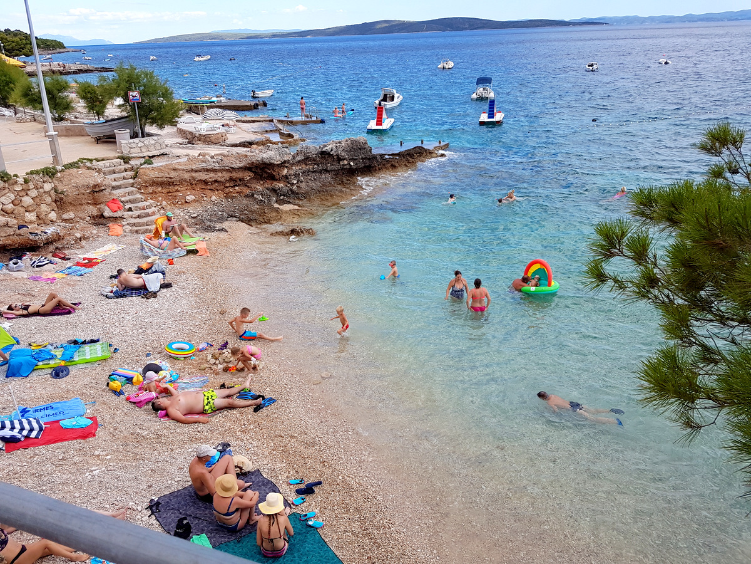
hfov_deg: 67.3
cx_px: 376
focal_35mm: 26
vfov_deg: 53.1
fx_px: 564
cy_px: 282
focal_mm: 4.2
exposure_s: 1/1360
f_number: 1.7
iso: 40
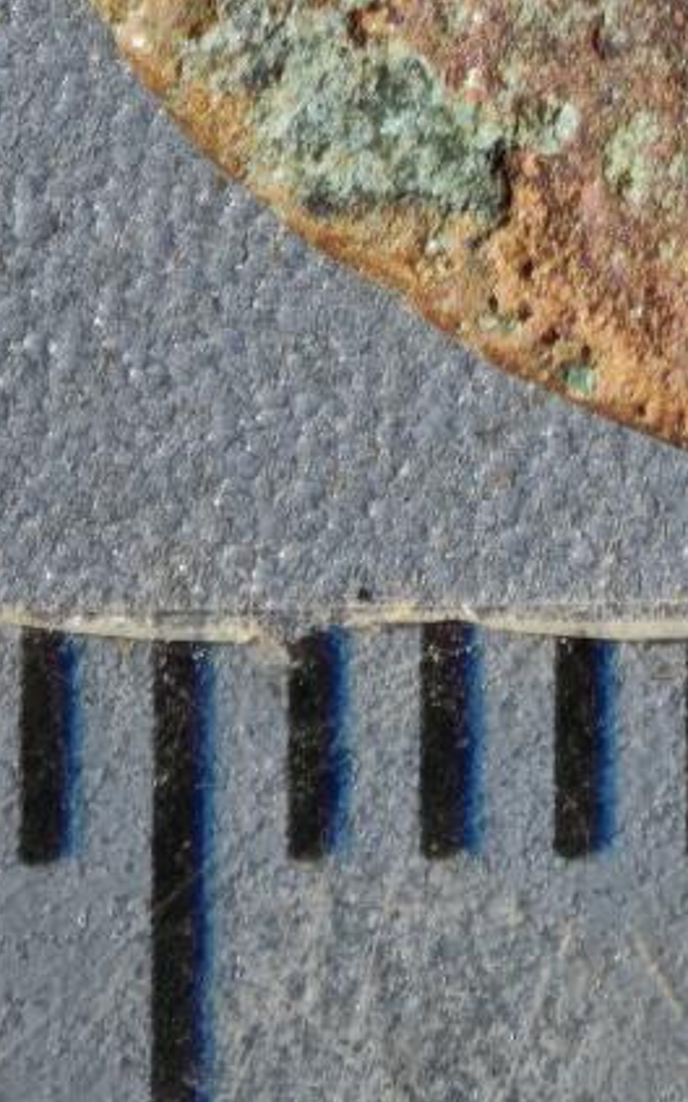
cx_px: 1347
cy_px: -1201
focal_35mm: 483
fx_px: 14505
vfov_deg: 4.3
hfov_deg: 2.7
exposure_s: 1/100
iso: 100
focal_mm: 9
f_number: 2
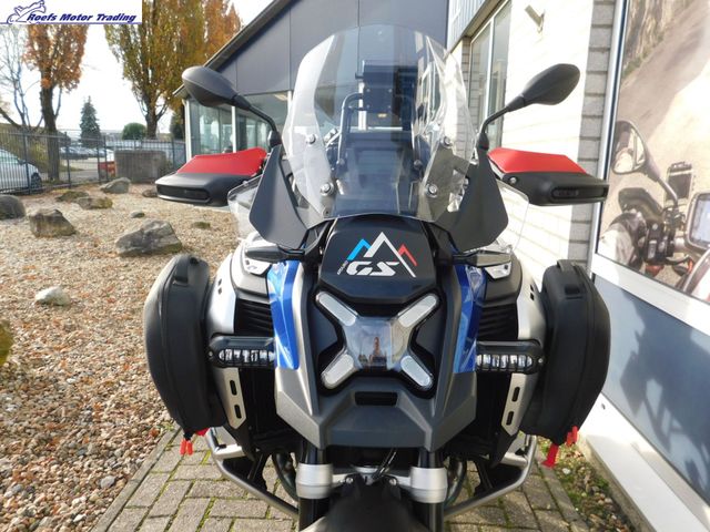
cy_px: 266
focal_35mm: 25
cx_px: 355
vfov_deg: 54.9
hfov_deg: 69.4
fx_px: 513
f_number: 3.1
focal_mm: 4.5
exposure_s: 1/250
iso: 125
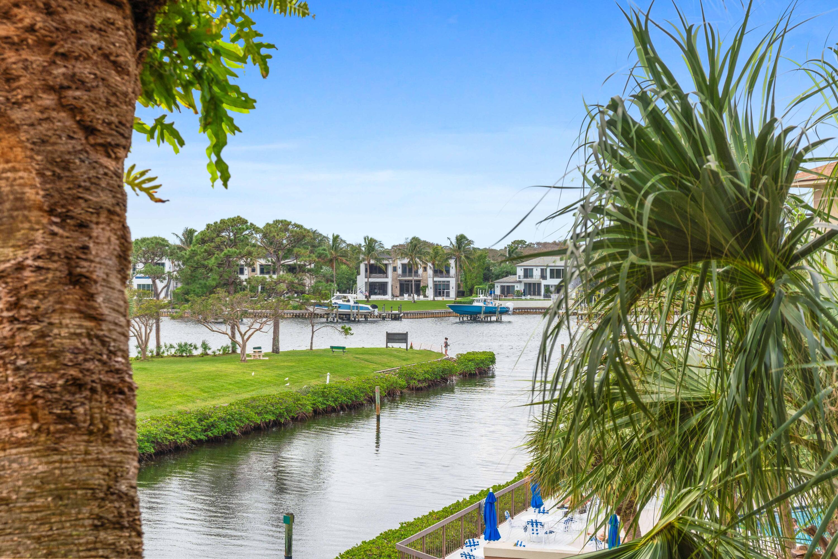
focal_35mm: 52
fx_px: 1211
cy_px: 280
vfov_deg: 26.0
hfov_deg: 38.2
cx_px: 419
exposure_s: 1/60
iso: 100
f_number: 5.6
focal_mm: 35
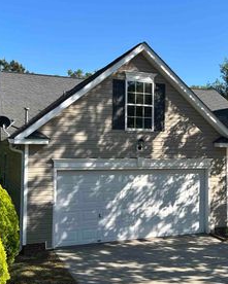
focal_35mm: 46
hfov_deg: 32.3
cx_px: 164
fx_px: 388
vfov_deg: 40.3
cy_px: 137
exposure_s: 1/2915
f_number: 1.5
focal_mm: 5.7
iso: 50
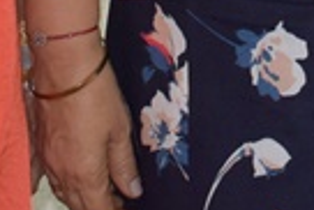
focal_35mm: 248
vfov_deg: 5.2
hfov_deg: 8.2
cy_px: -458
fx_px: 2165
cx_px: 404
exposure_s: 1/30
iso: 800
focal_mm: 22
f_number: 3.8
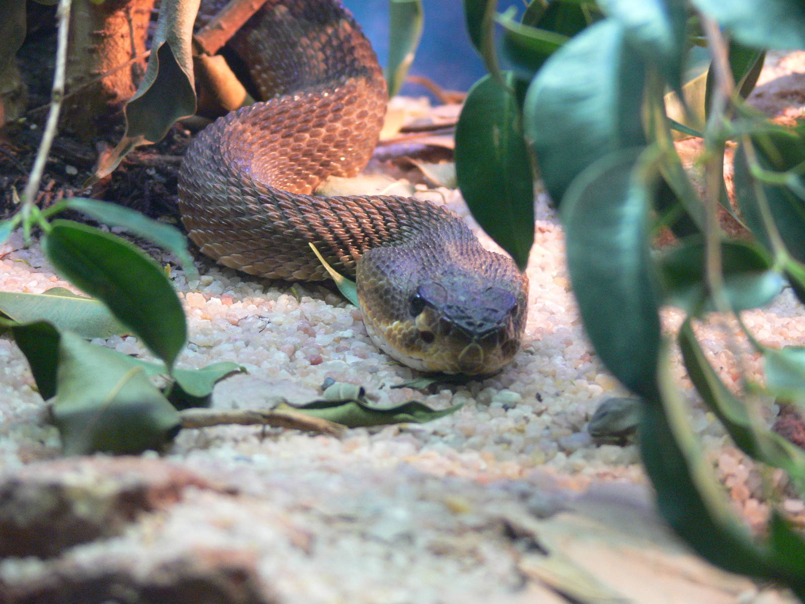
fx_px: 2977
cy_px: 302
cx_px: 402
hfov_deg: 15.4
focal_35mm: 128
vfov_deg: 11.6
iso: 200
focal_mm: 27.1
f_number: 3.6
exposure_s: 1/8
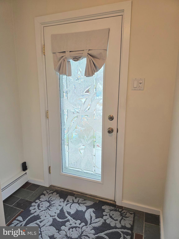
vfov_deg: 73.9
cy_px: 120
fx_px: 159
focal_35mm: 23
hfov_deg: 58.9
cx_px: 90
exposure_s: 1/120
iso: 125
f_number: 1.7
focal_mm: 6.3
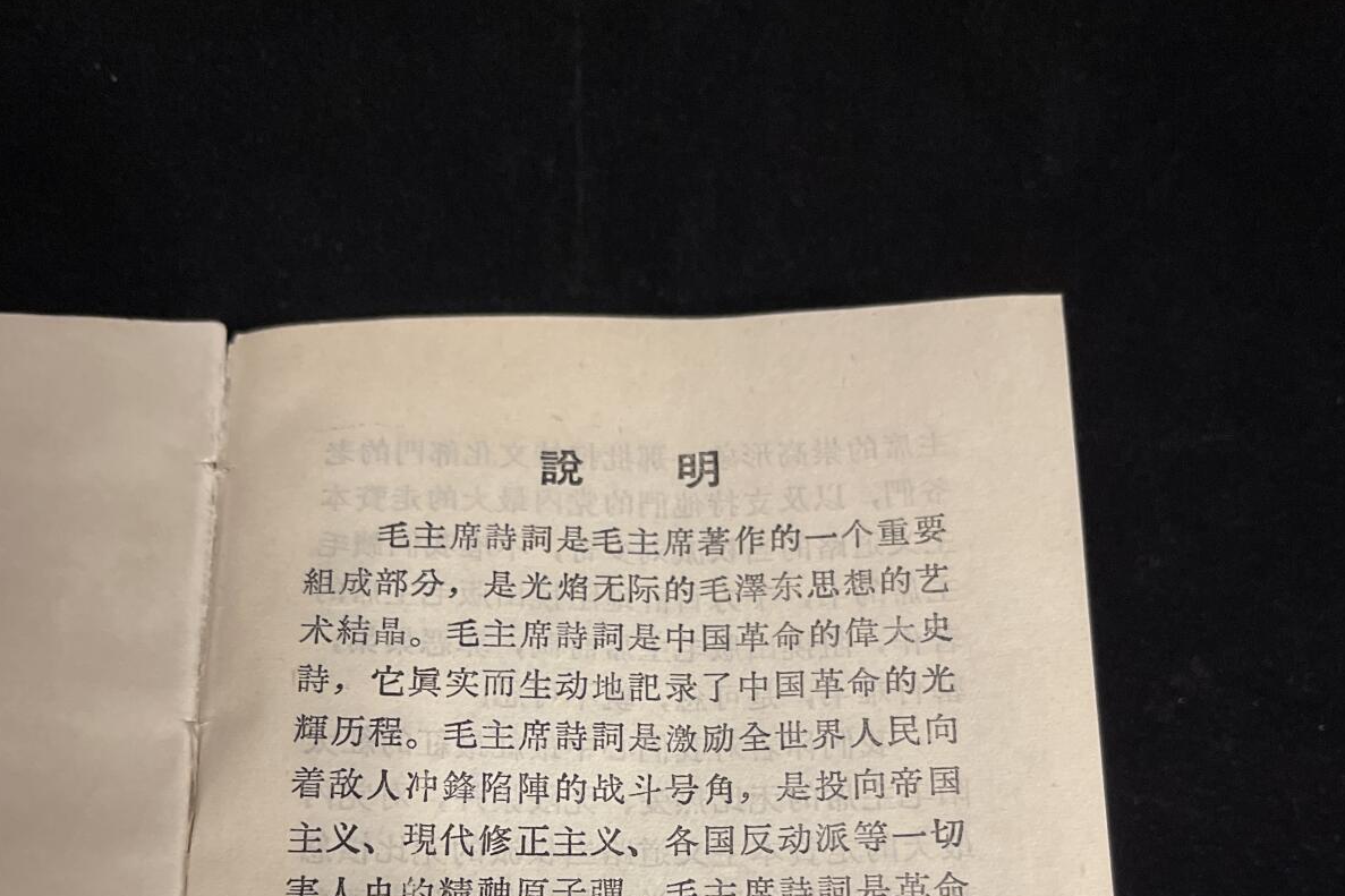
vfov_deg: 30.5
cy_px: 881
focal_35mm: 41
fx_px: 1531
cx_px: 630
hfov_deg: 47.4
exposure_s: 1/60
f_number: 1.6
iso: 320
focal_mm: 5.1
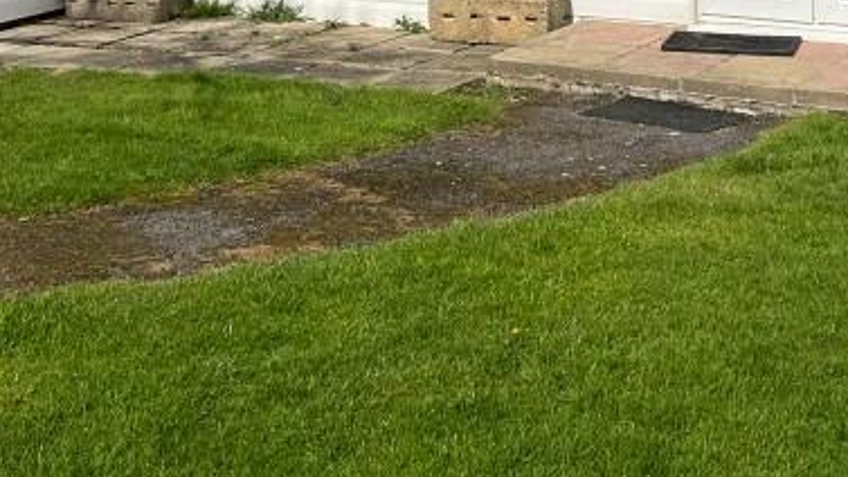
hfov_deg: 27.5
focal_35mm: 77
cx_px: 486
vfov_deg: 14.6
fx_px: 1731
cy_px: -238
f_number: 1.5
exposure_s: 1/11364
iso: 50
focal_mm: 5.7
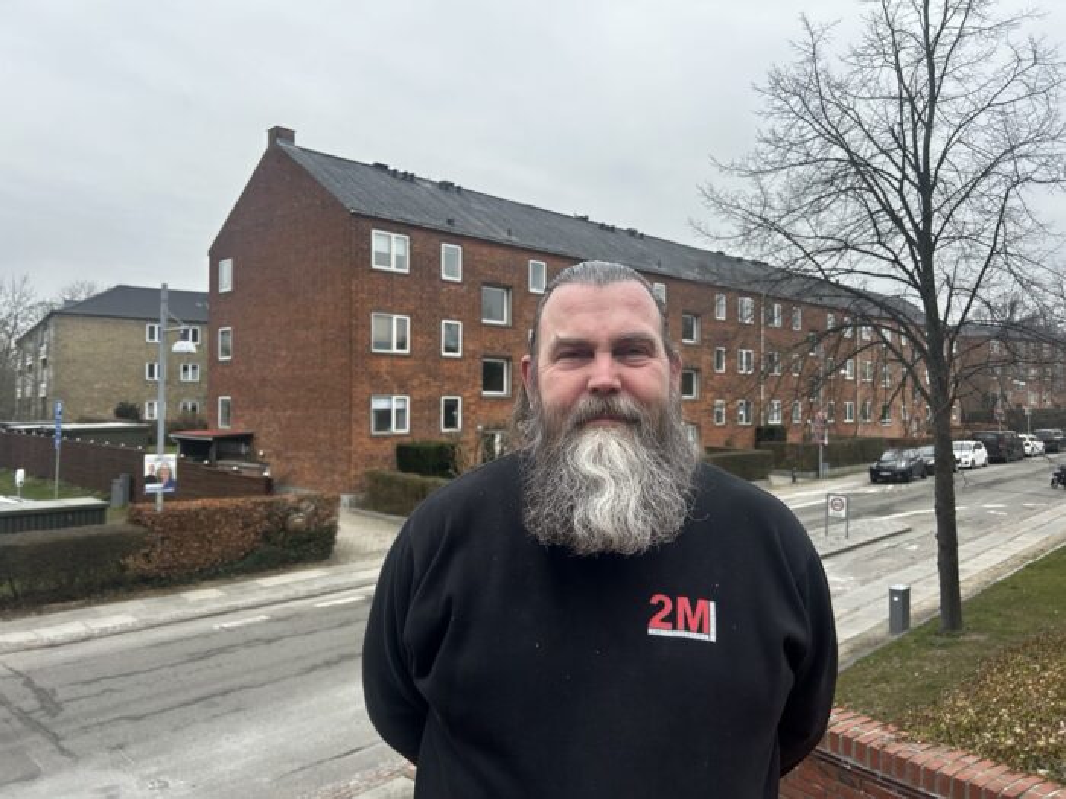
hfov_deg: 67.3
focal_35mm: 26
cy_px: 400
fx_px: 801
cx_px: 533
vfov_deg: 53.1
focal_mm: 5.7
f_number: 1.5
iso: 50
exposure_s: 1/808
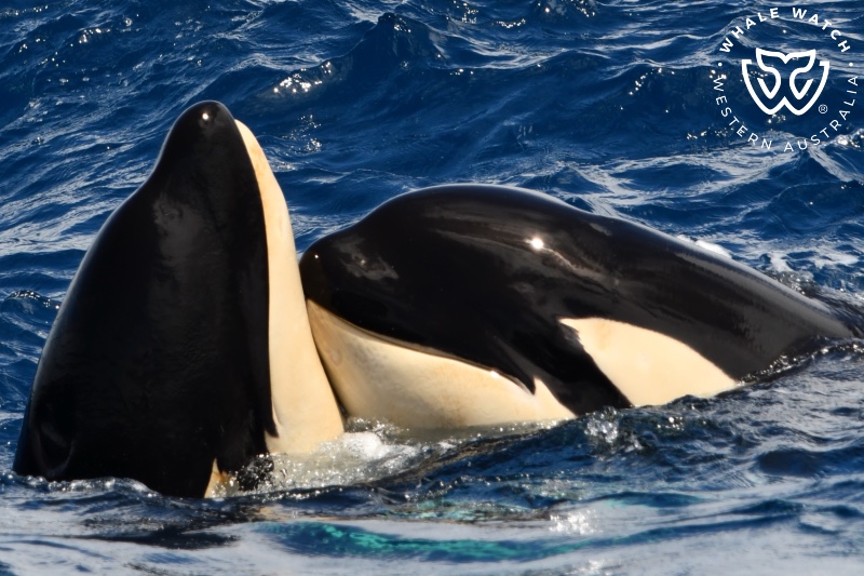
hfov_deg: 2.9
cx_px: 432
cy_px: 288
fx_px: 17275
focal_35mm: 720
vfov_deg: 1.9
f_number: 8
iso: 400
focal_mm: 480
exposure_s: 1/2000
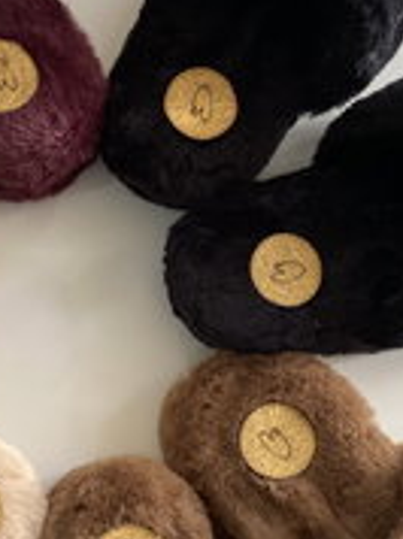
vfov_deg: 24.9
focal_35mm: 78
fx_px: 1214
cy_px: 356
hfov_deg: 18.7
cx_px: 79
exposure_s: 1/60
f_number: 1.8
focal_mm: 4.25
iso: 200
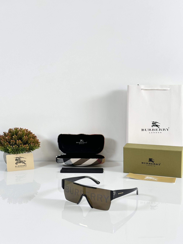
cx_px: 92
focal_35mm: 48
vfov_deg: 39.7
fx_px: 338
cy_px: 122
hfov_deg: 30.3
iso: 64
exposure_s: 1/121
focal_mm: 6.86
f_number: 1.78
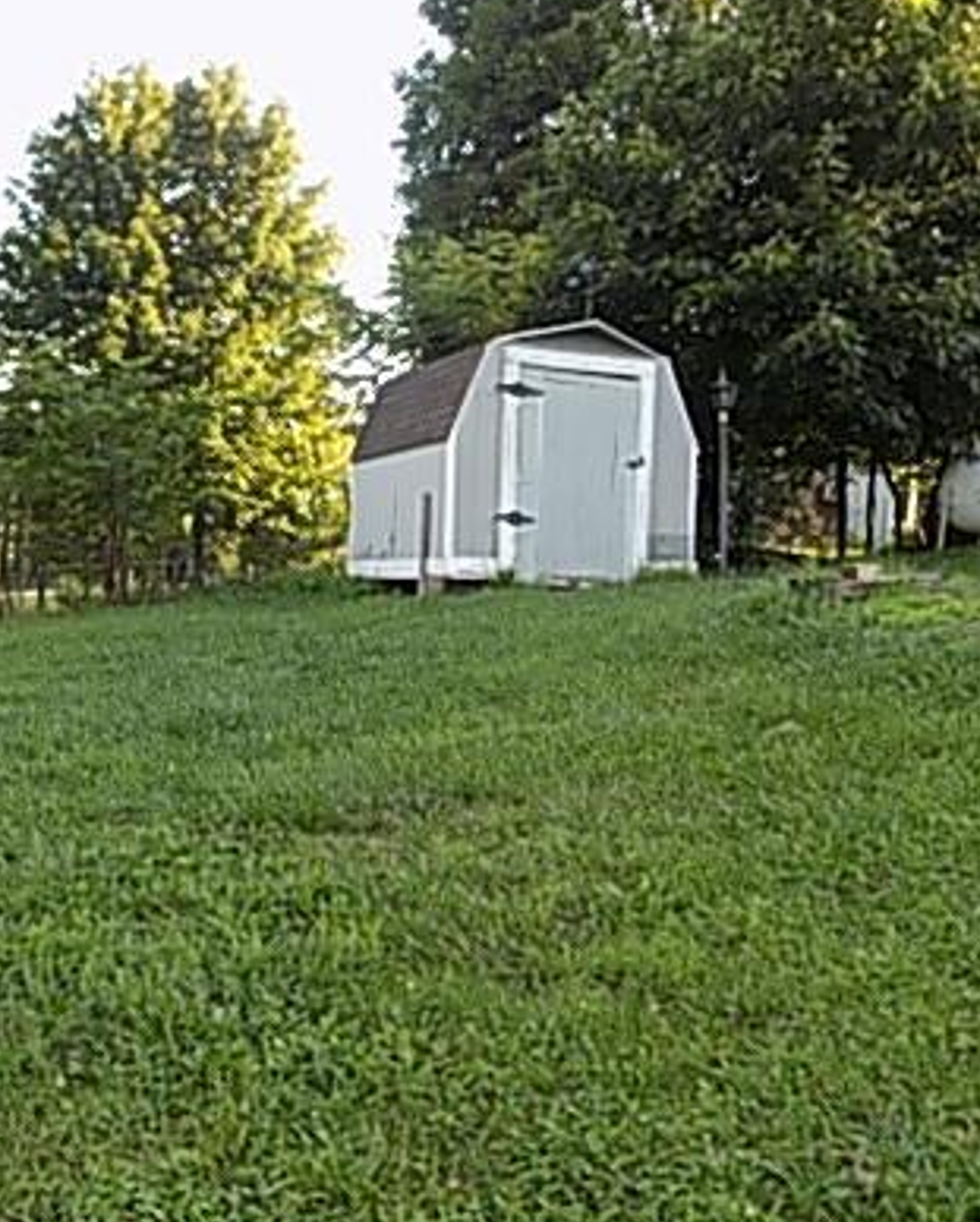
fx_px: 1340
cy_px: 658
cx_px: 186
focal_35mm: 37
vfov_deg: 49.0
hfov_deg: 38.6
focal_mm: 4
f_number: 3.1
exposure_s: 1/125
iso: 80
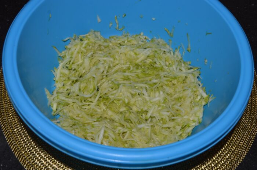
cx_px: 128
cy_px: 85
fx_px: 299
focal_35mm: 42
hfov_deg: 46.4
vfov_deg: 31.8
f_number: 8
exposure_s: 1/60
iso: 100
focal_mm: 28
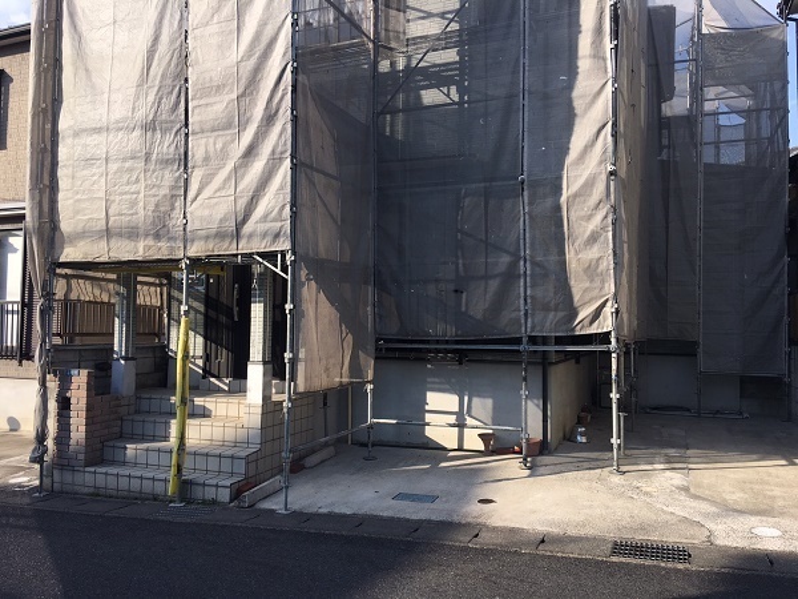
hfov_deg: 61.7
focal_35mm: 29
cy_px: 300
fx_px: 669
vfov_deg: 48.2
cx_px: 399
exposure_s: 1/725
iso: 25
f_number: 2.2
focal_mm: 4.15
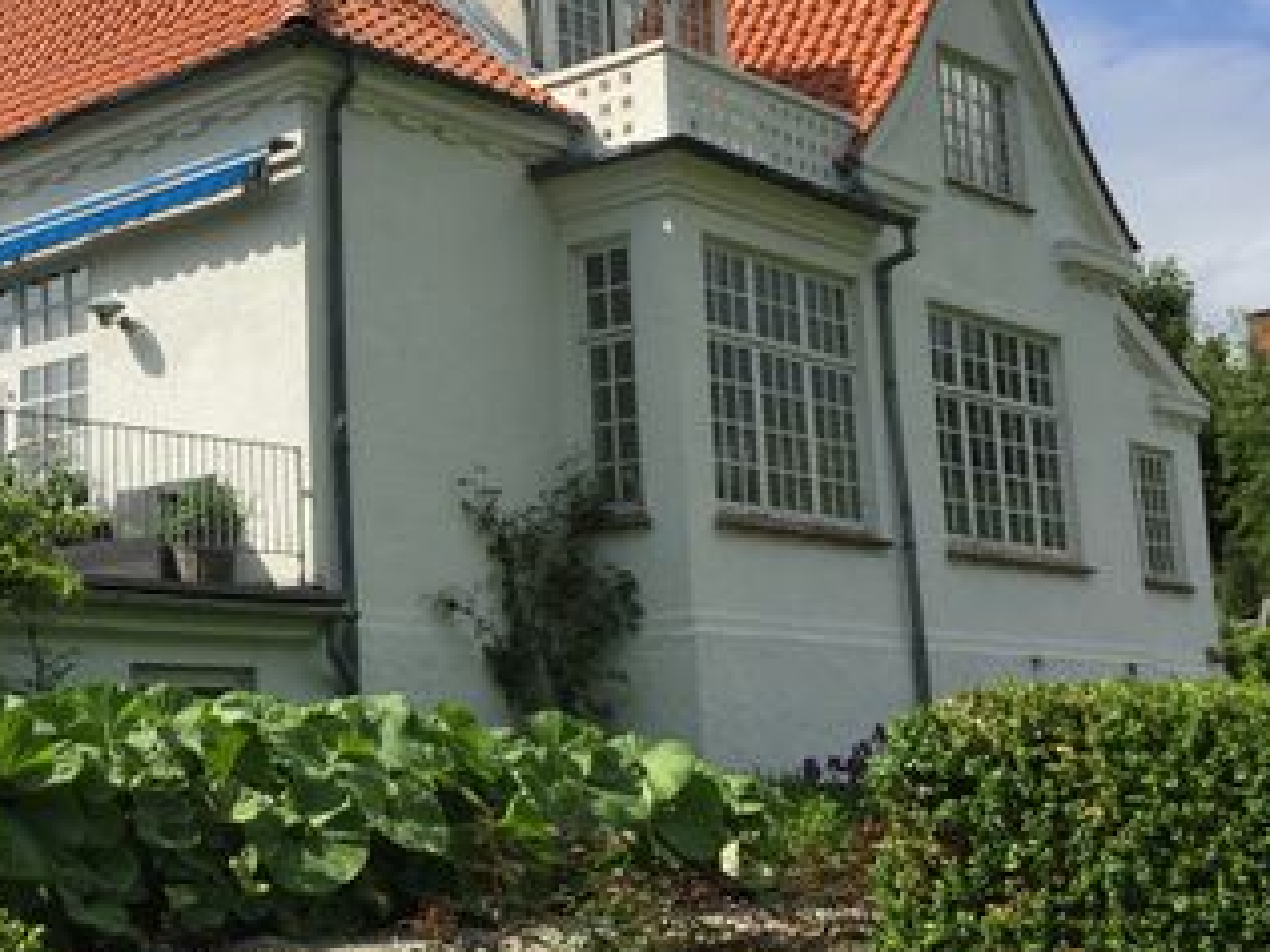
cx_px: 229
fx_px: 2018
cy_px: 374
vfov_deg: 26.5
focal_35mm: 55
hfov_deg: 33.8
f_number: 2.2
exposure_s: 1/3300
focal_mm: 4.15
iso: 32
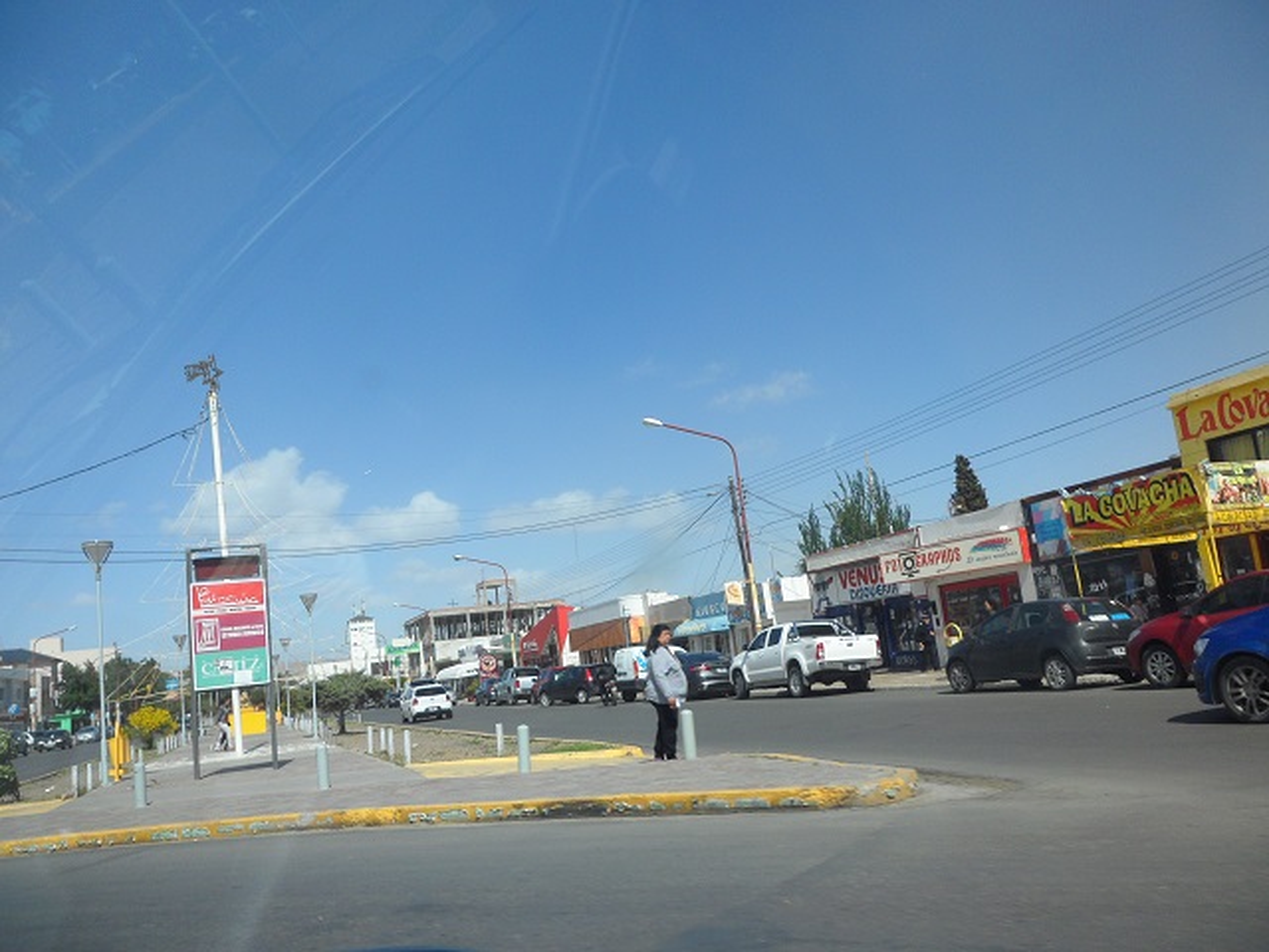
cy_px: 476
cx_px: 634
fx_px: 990
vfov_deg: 51.4
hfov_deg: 65.3
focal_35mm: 27
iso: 80
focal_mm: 4.9
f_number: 8.9
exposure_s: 1/180
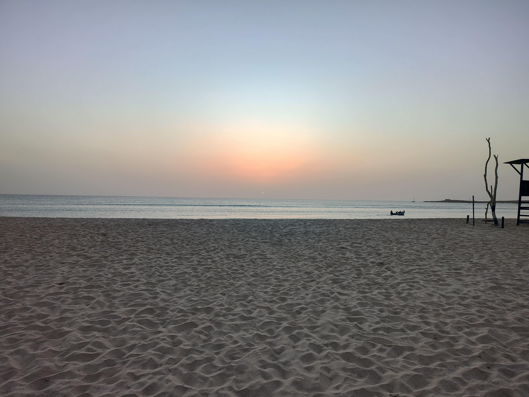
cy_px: 198
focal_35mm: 23
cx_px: 264
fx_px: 351
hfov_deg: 73.9
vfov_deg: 58.9
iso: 100
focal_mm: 5.56
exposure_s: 1/381
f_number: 1.88
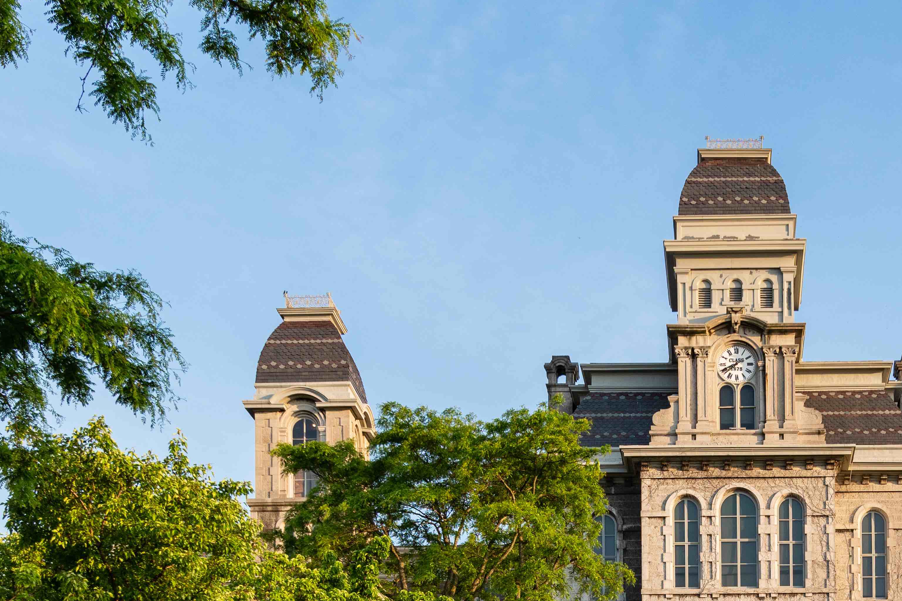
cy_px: 694
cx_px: 687
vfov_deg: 20.7
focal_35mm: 62
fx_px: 1554
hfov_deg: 31.7
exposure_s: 1/320
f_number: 5.6
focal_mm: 24
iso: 320
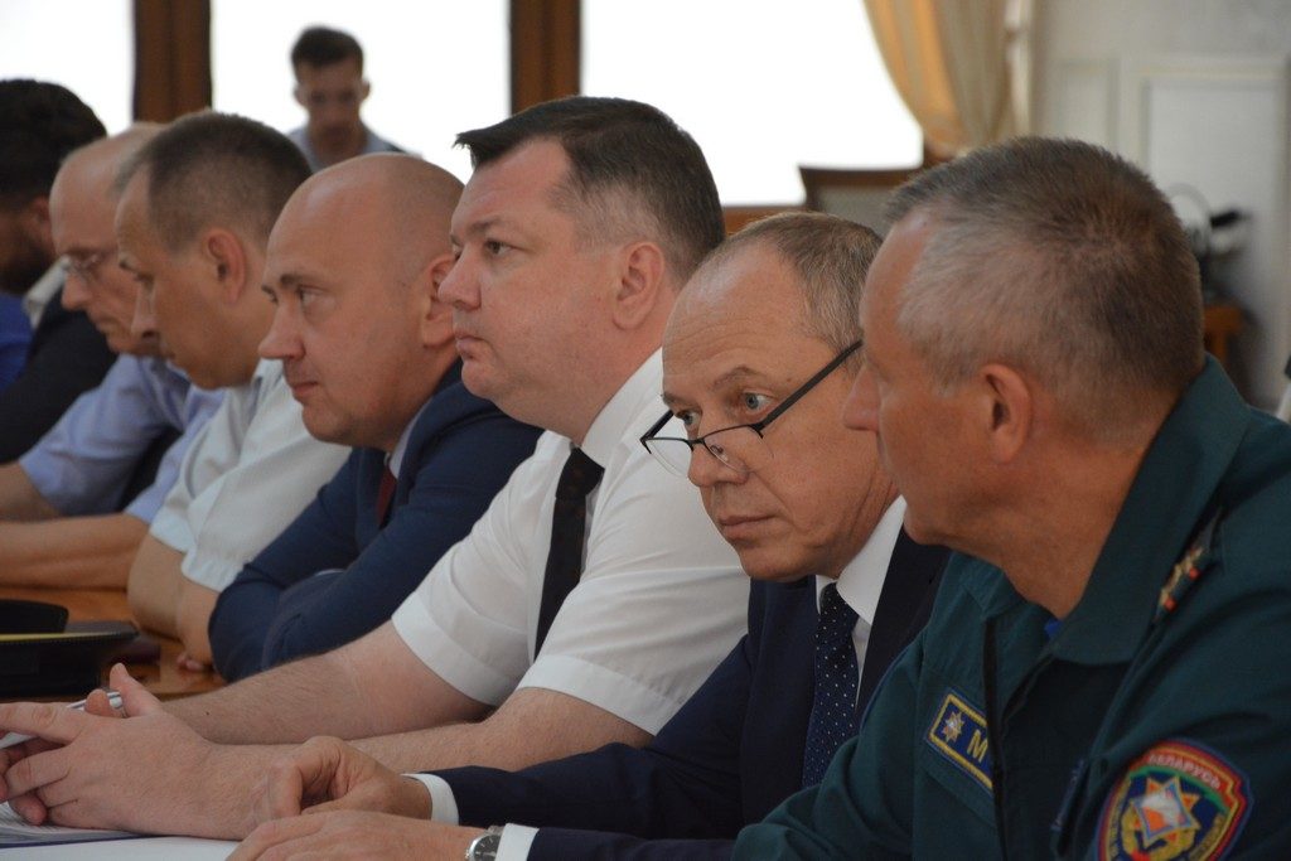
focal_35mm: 158
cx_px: 646
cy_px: 430
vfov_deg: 8.7
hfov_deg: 13.0
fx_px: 5649
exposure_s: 1/100
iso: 1600
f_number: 5.6
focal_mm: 105
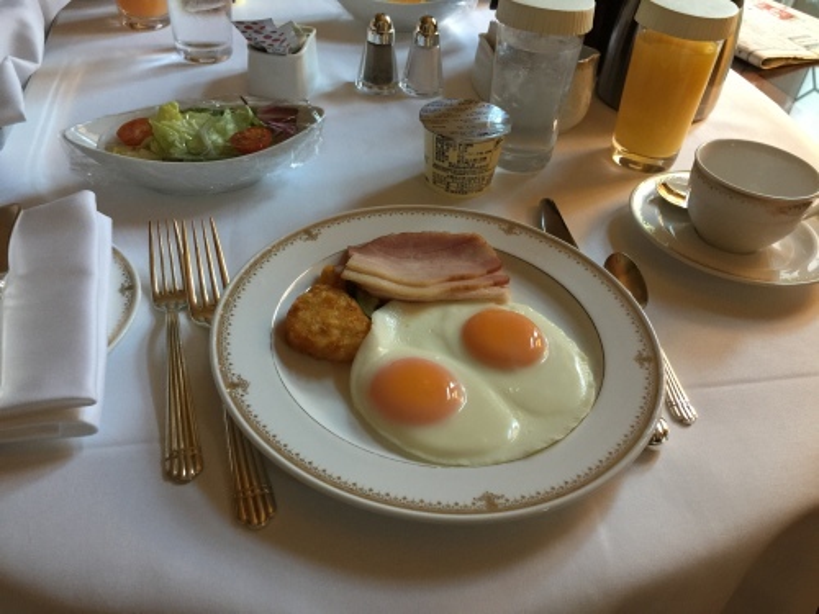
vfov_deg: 48.2
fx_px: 686
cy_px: 307
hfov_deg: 61.7
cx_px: 410
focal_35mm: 29
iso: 100
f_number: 2.2
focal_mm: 4.15
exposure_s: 1/15
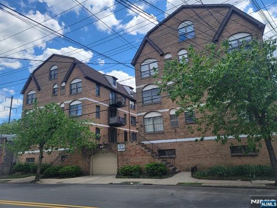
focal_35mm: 24
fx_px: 192
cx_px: 138
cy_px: 104
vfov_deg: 56.8
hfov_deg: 71.6
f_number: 1.8
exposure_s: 1/701
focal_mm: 6.7
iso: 16
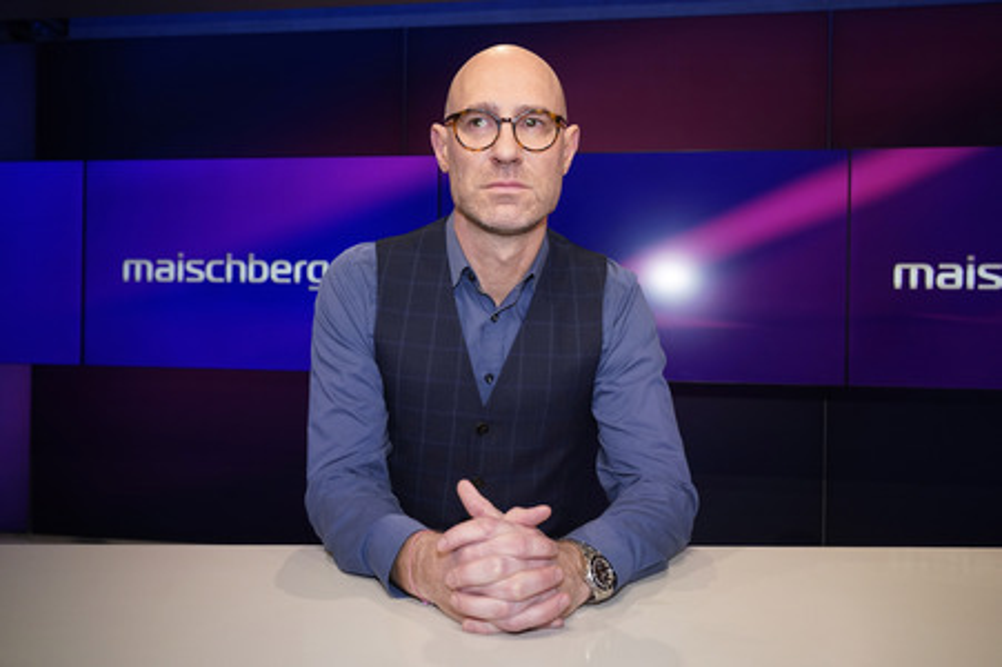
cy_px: 334
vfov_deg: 44.9
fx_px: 807
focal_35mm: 29
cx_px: 501
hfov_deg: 63.7
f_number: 5
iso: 2000
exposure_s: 1/160
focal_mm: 29
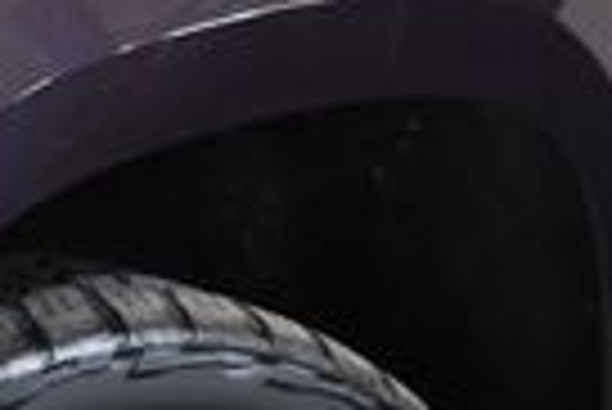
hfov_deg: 7.1
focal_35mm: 282
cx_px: -540
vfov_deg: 4.9
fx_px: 4799
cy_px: 338
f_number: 4.2
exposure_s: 1/125
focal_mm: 30
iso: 1000
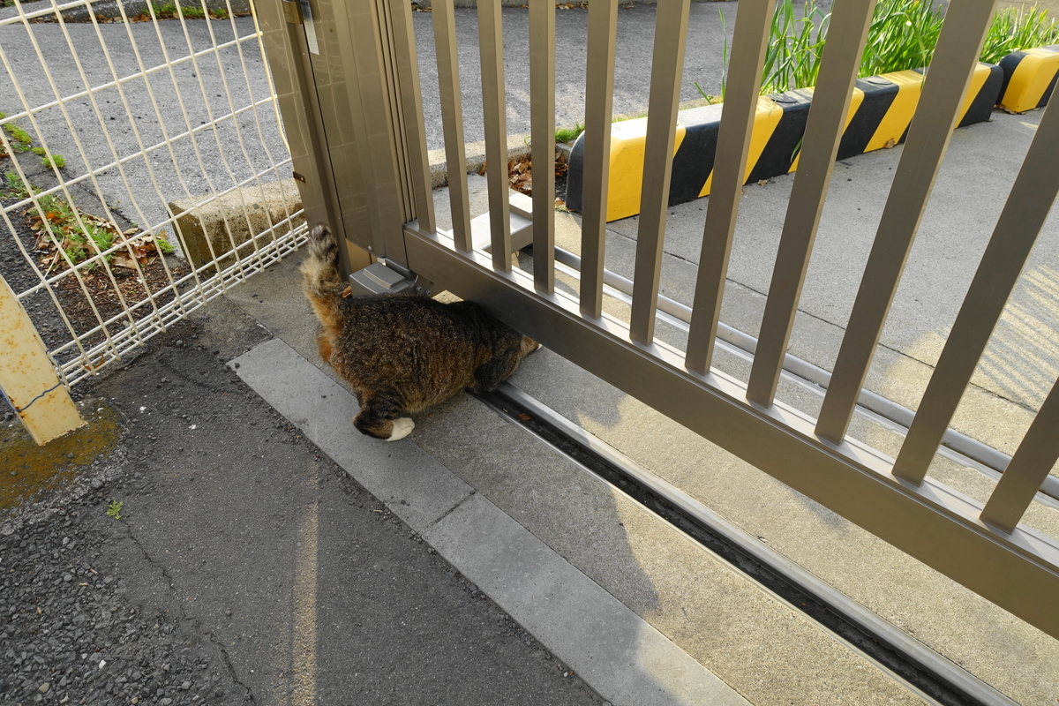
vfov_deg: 53.1
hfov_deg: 73.7
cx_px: 530
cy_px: 353
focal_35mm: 24
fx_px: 706
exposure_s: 1/160
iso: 125
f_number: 4
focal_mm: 8.8
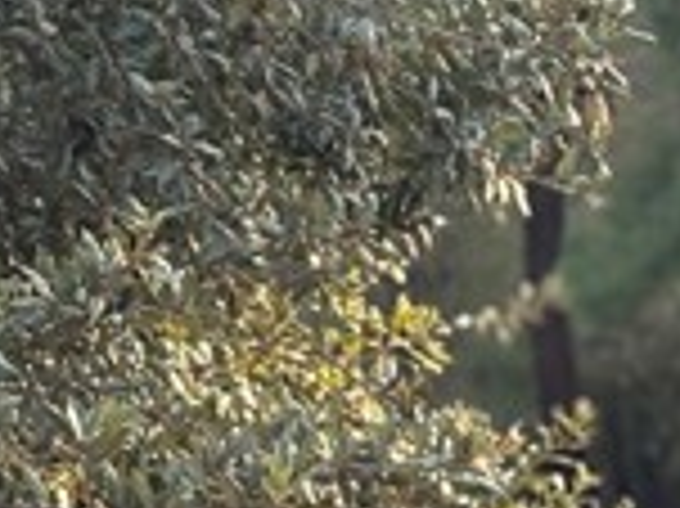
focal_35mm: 220
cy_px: 899
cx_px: 1337
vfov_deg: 6.6
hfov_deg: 8.6
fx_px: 4318
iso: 80
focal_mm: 5.96
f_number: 1.6
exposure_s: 1/243
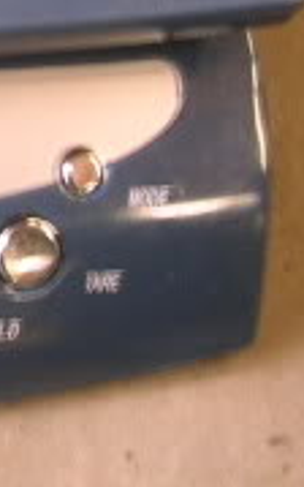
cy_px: -76
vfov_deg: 14.1
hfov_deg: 8.7
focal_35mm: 144
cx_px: -282
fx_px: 1907
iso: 100
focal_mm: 5.8
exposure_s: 1/4.4
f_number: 2.8
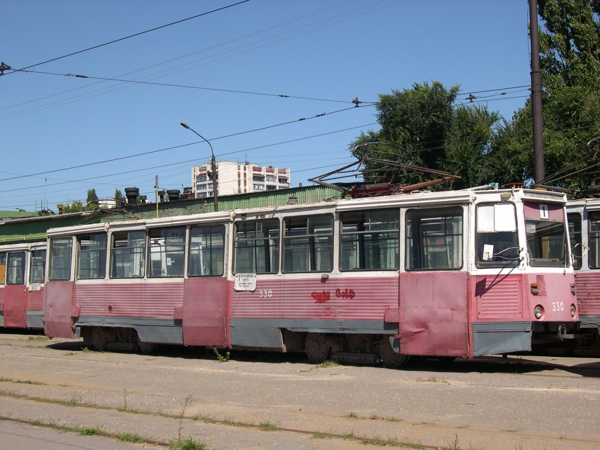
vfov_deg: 25.7
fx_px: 988
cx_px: 300
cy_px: 225
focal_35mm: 57
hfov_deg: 33.8
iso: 100
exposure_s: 1/215
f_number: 9.2
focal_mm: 12.2
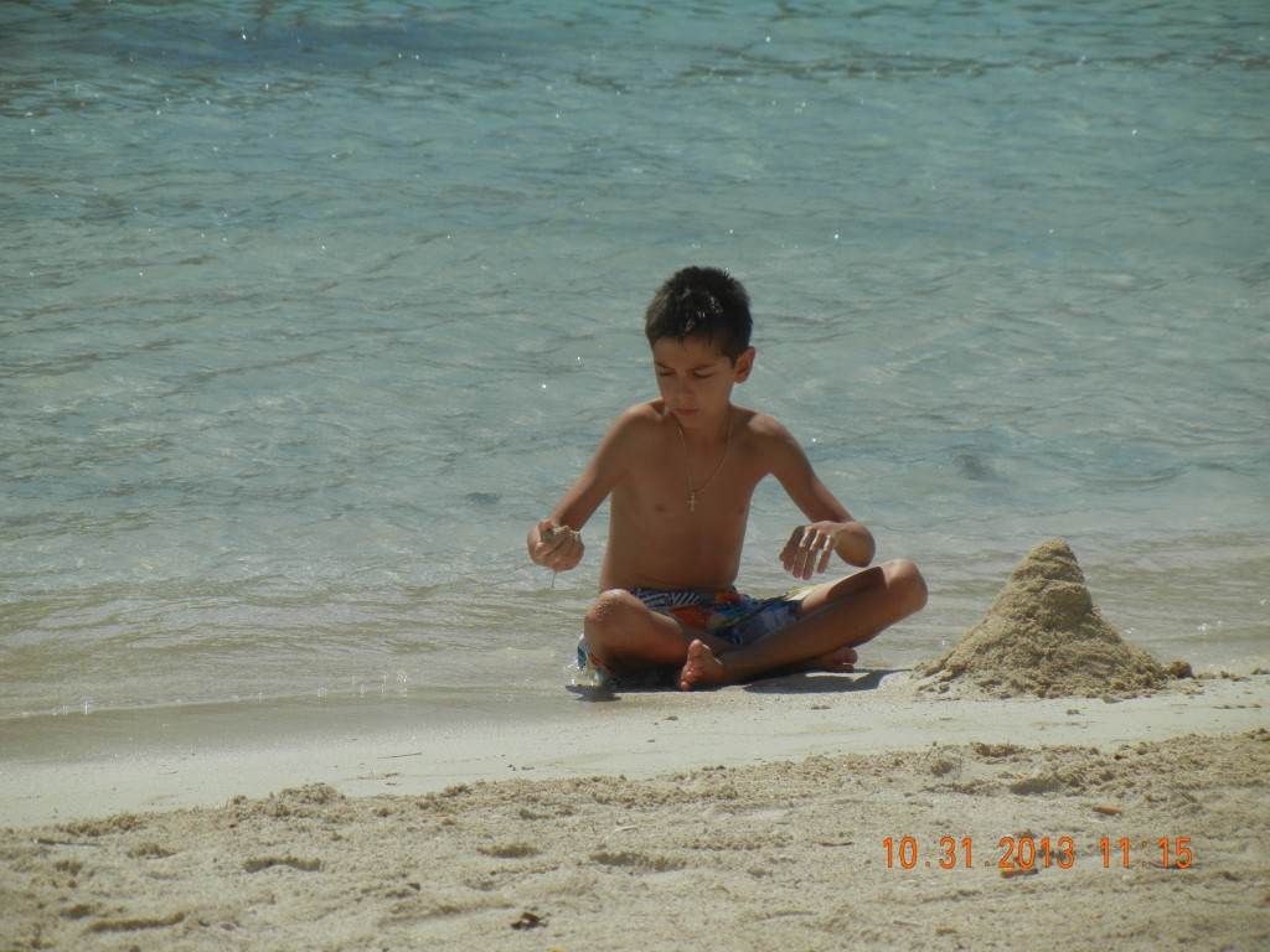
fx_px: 7338
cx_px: 635
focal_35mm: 200
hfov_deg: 9.9
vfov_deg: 7.4
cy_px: 476
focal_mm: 36
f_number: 9.4
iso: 160
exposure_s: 1/556
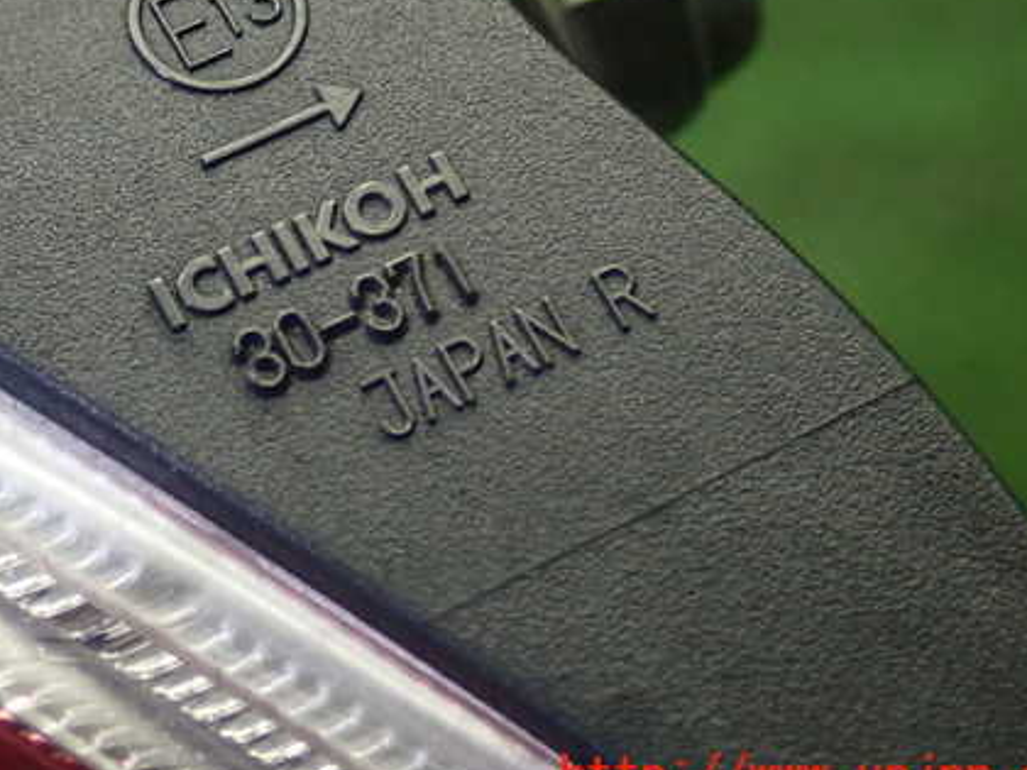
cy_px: 259
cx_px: 379
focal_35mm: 110
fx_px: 3264
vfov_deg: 13.4
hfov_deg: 17.9
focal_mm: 13.65
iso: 640
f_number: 4.1
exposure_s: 1/80
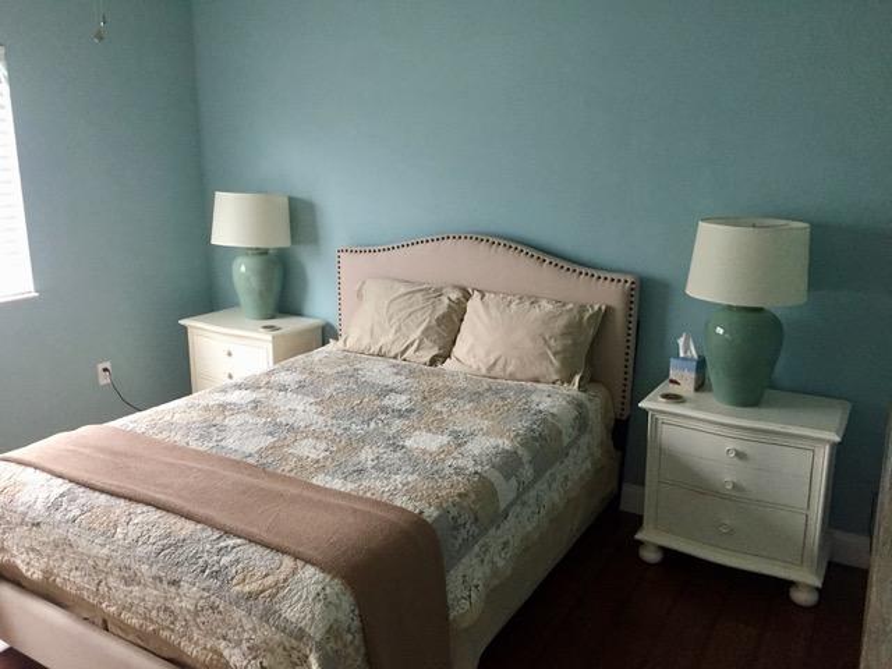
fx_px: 747
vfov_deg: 48.2
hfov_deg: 61.7
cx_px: 446
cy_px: 334
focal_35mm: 29
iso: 200
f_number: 2.2
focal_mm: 4.15
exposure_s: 1/30
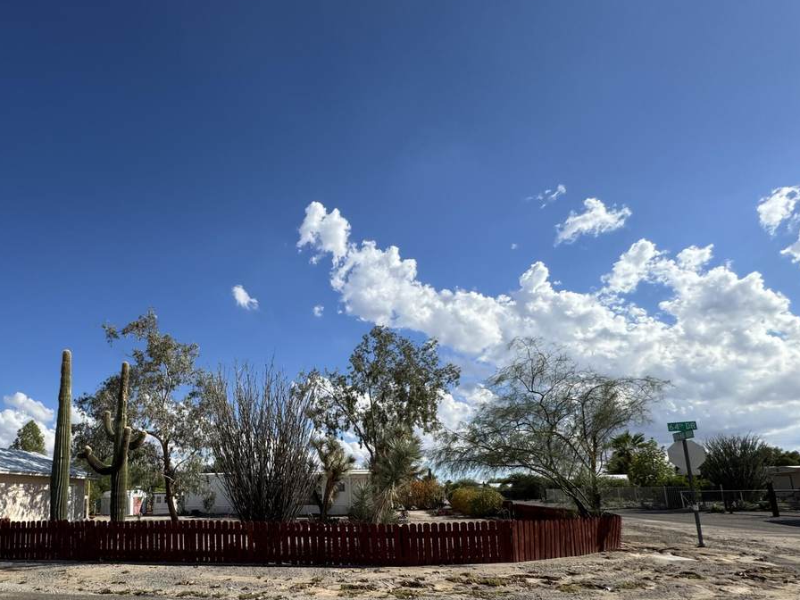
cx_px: 253
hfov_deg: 78.5
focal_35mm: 20
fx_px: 462
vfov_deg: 63.8
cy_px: 414
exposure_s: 1/2208
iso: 50
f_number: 2.2
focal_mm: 2.22
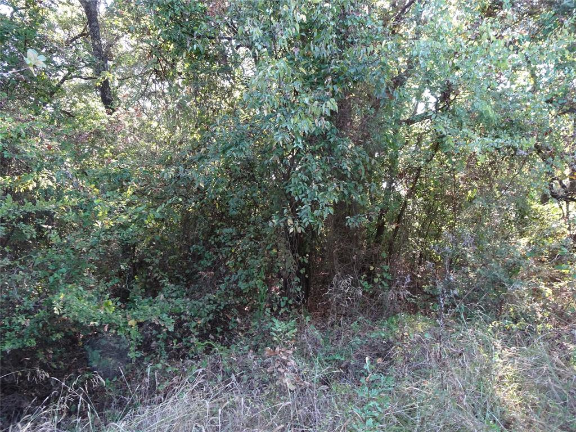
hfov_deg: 71.6
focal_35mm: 24
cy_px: 216
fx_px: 399
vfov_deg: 56.8
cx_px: 288
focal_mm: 4.1
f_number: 3.5
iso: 100
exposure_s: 1/30
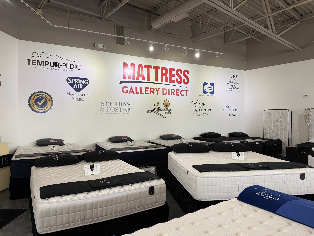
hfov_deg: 71.6
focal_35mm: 24
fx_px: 218
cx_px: 157
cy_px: 118
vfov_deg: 56.8
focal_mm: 6.76
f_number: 1.78
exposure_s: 1/120
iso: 125
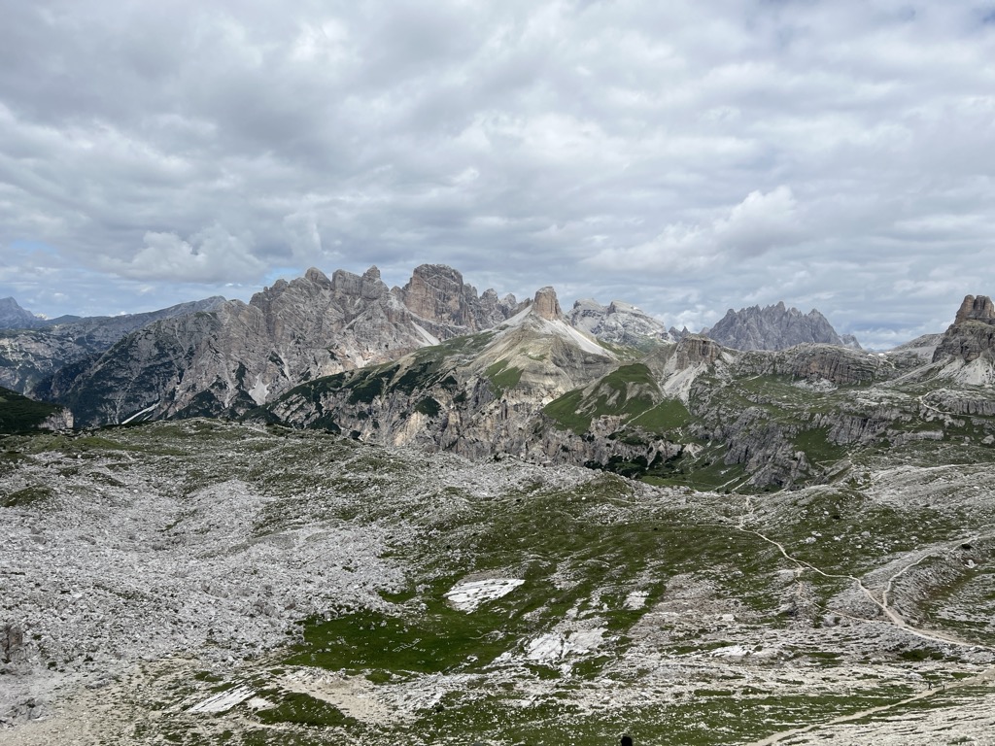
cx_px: 498
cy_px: 373
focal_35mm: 26
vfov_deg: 53.1
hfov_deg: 67.3
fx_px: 747
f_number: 1.5
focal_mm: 5.7
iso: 50
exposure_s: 1/6579
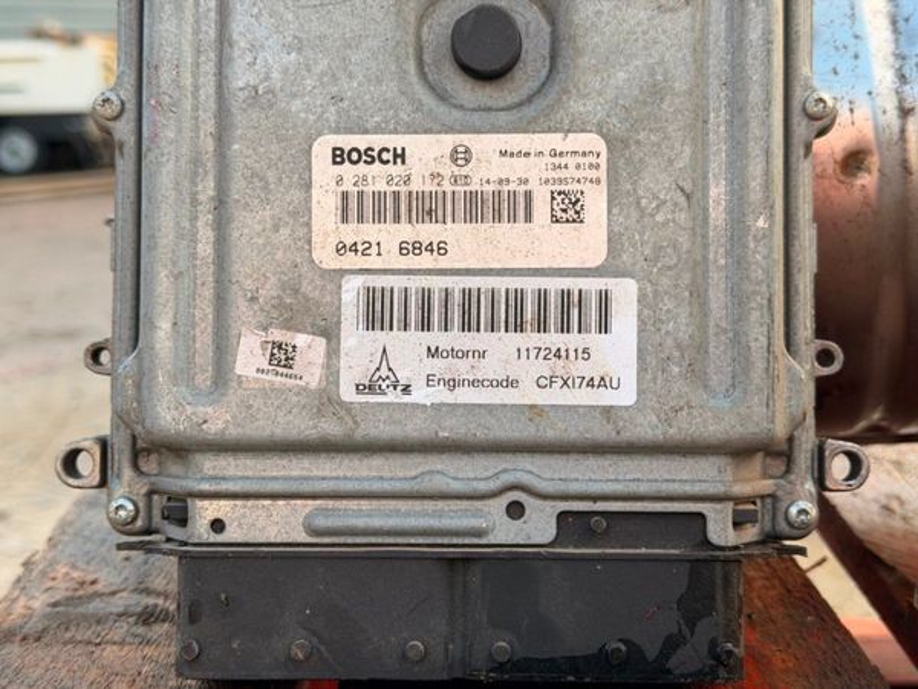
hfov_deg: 39.7
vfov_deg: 30.3
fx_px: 1273
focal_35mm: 48
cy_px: 344
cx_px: 459
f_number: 1.78
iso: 64
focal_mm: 6.76
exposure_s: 1/242
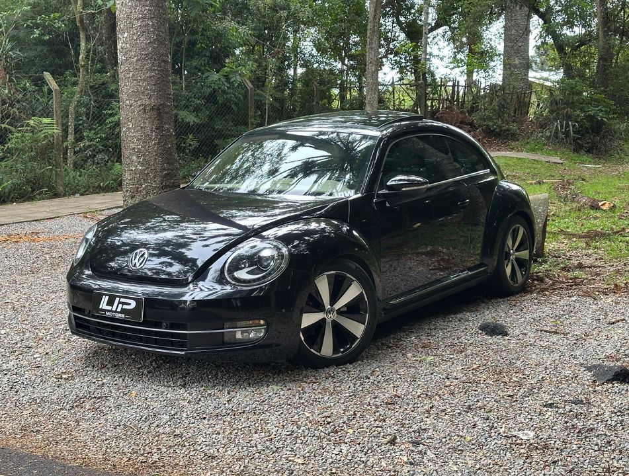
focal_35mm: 48
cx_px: 314
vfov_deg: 30.4
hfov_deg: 39.5
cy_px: 238
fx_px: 875
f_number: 1.78
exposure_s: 1/160
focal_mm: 6.86
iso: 50
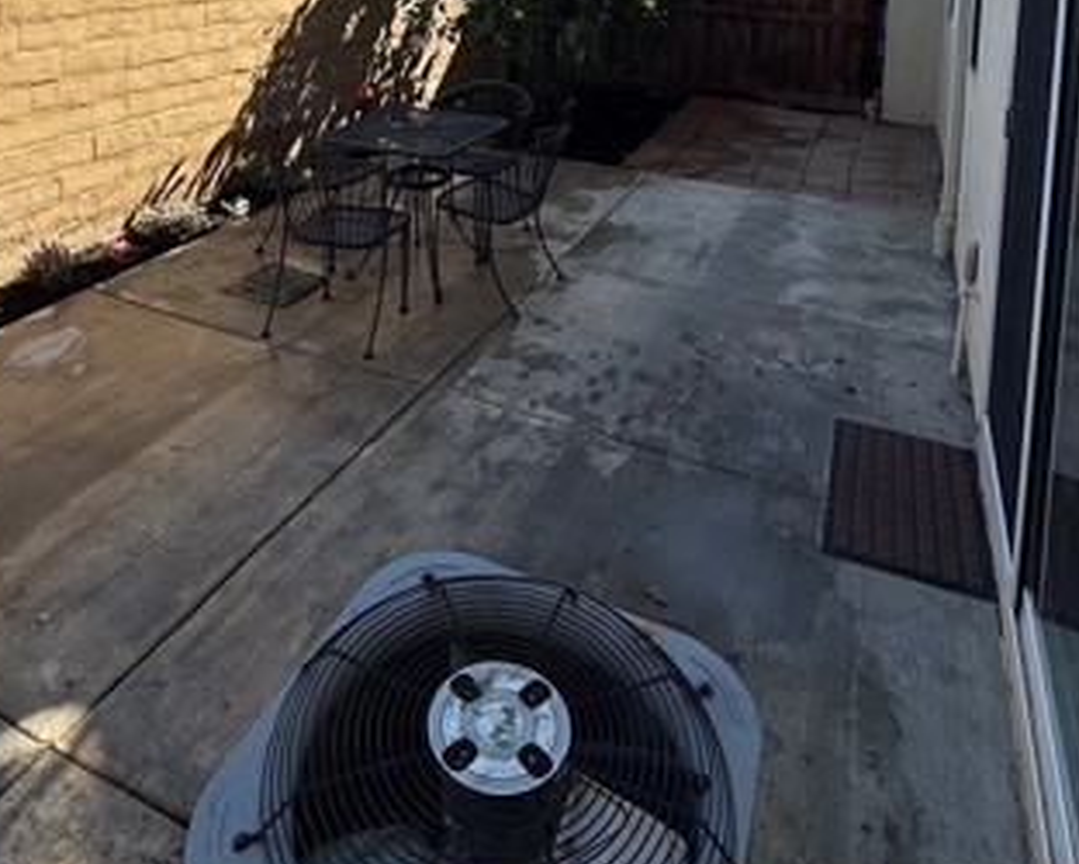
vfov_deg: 43.1
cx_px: 501
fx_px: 895
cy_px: -28
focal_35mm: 28
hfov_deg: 62.1
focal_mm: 2.22
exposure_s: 1/1211
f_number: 2.2
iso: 50
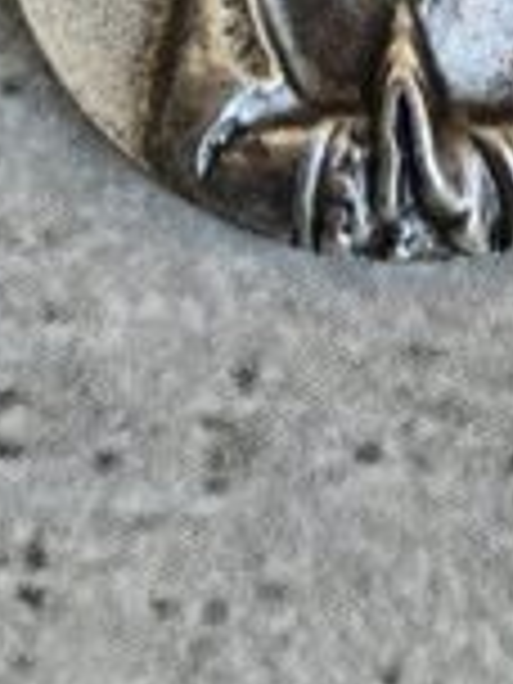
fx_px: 4841
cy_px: -202
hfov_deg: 6.1
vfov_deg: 8.0
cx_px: 459
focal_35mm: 245
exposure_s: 1/100
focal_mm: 6.19
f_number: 1.65
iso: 64
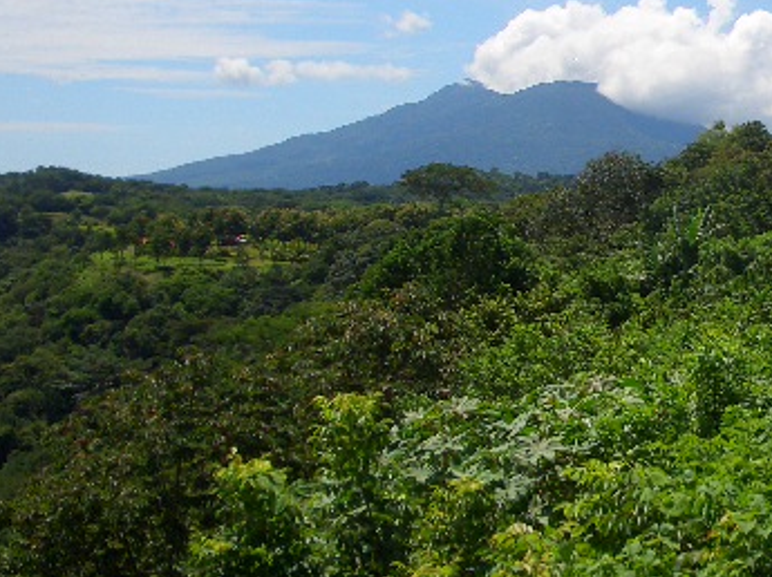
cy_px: 177
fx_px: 1448
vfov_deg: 22.4
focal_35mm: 65
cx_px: 600
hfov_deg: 29.3
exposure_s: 1/640
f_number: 4.3
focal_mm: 5.8
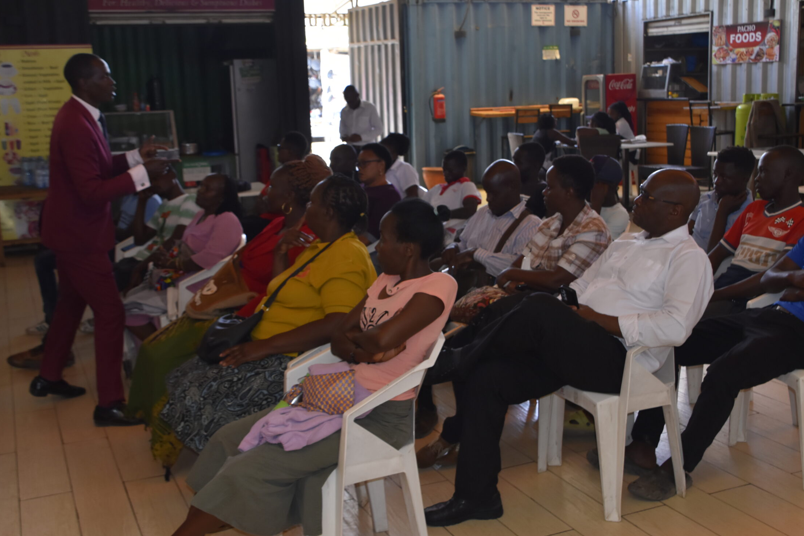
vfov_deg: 30.8
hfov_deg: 44.9
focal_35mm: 44
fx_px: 973
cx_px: 405
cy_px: 250
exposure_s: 1/100
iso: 800
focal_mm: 25
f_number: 5
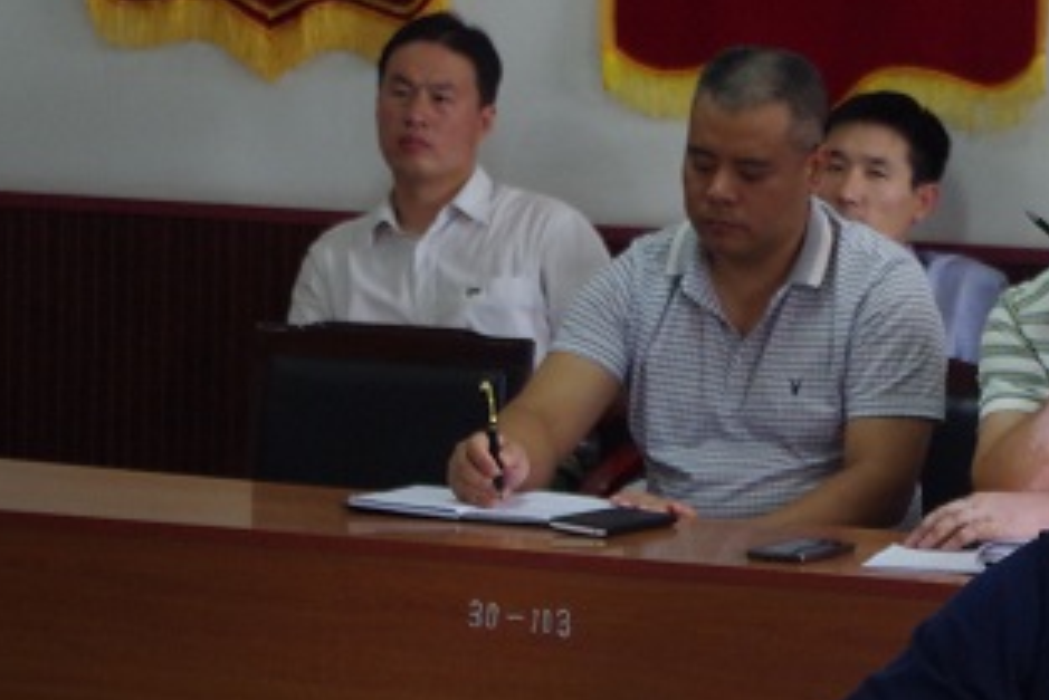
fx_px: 4839
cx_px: 1009
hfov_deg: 12.3
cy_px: 424
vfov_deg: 8.3
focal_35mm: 166
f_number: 5.6
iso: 1600
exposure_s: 1/100
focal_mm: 55
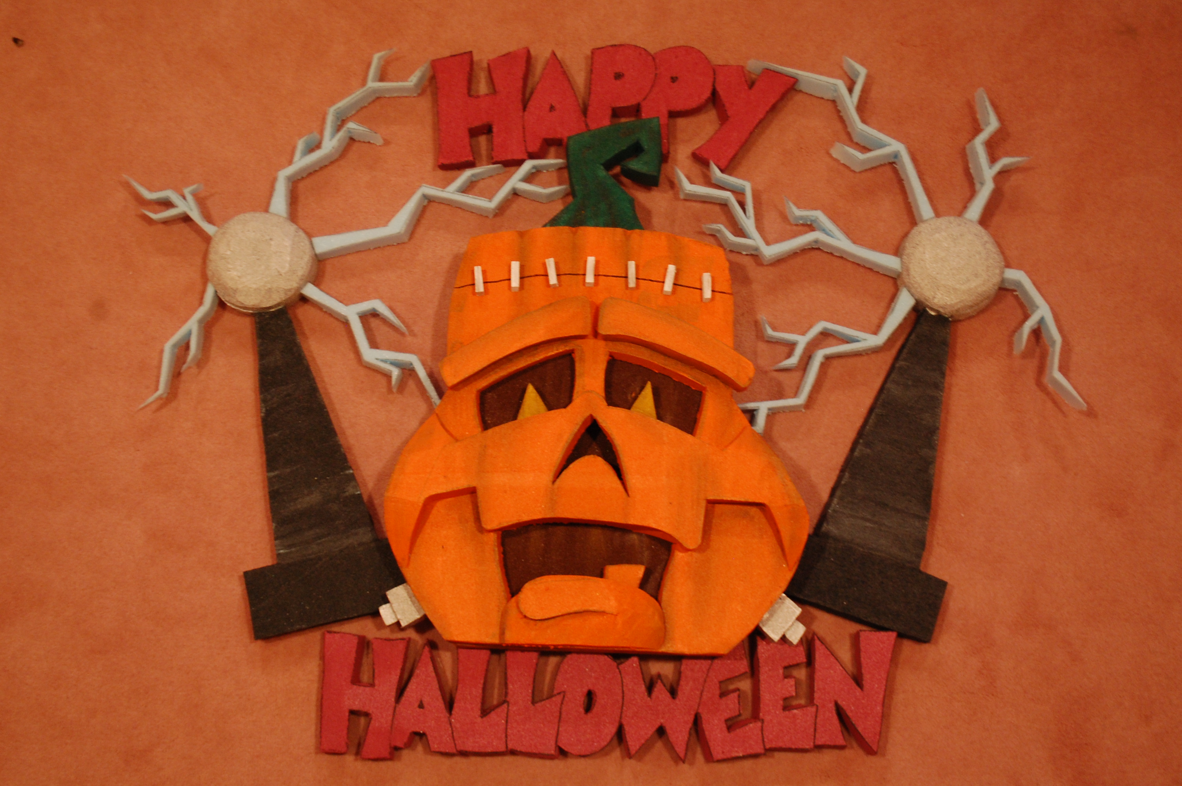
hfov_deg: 38.9
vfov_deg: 26.4
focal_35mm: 51
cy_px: 393
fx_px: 1673
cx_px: 591
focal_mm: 34
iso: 800
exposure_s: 1/13
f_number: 5
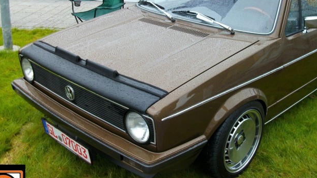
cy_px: 76
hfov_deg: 42.7
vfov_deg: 24.9
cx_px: 187
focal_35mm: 48
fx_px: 403
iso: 80
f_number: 2.9
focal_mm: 5.7
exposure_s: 1/106
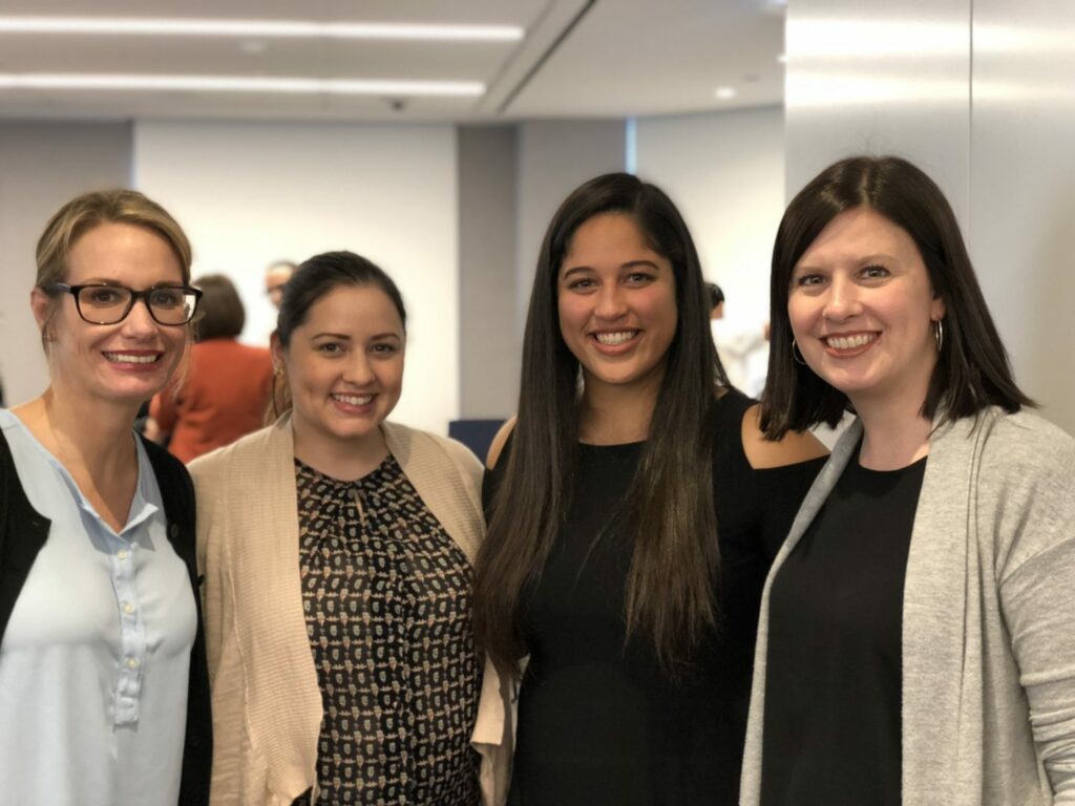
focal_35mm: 52
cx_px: 538
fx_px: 1615
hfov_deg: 36.8
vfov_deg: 28.0
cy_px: 403
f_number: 2.4
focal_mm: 6
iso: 125
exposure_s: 1/24
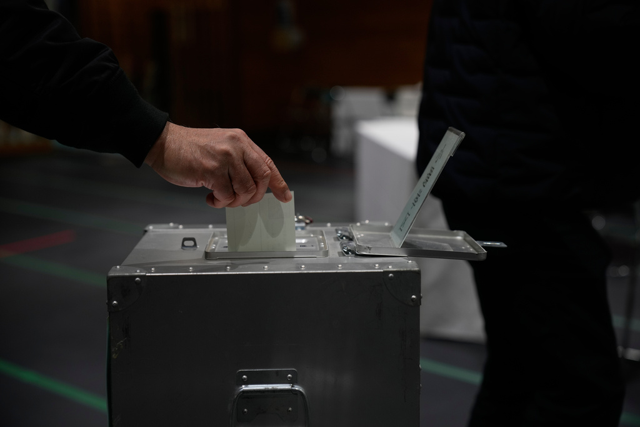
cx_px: 320
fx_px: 996
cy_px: 214
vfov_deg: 24.2
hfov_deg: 35.6
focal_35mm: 56
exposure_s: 1/400
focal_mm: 56
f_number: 2.8
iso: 500
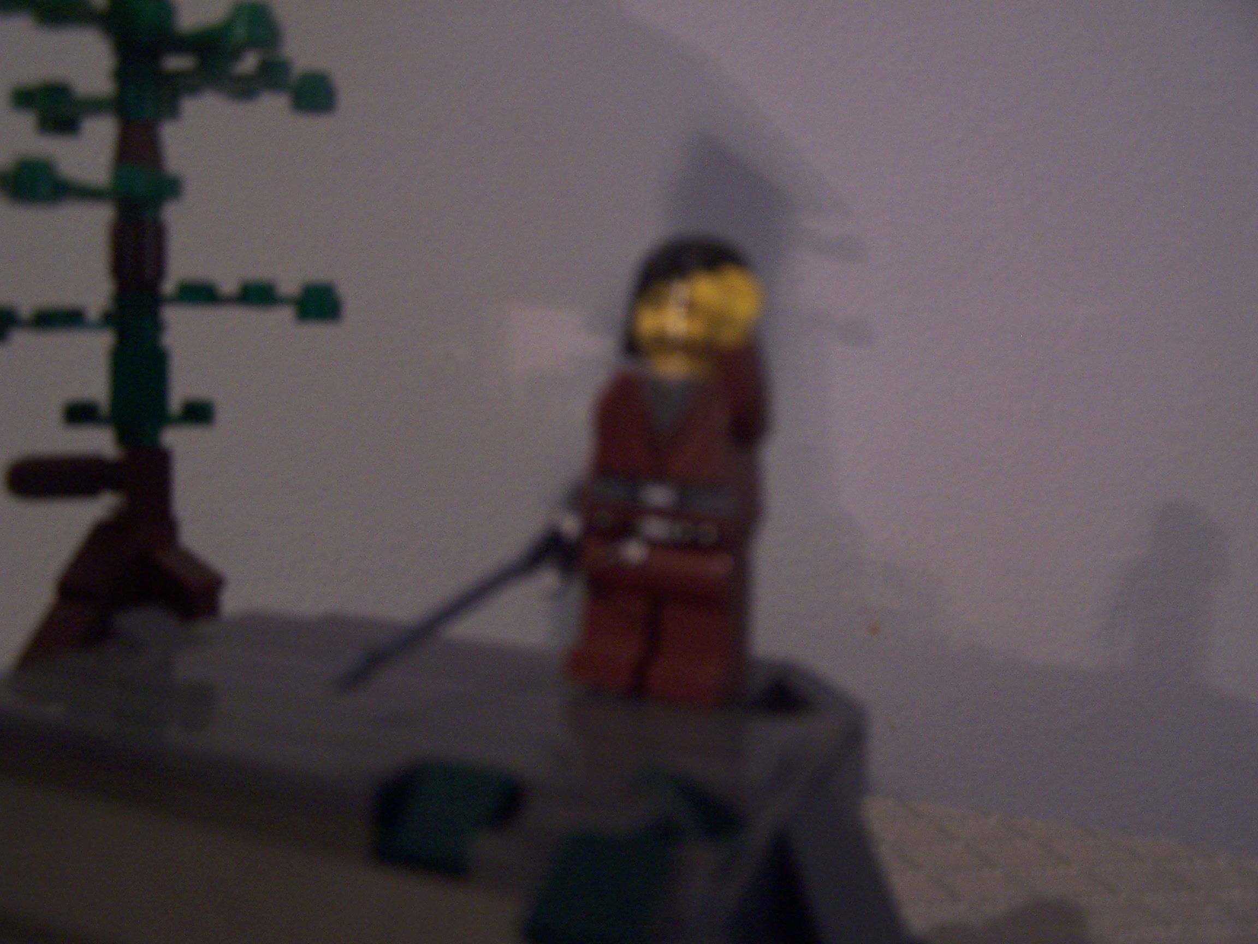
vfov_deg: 37.7
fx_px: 1381
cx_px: 629
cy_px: 472
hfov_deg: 49.0
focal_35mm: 38
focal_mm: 6.3
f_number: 2.8
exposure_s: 1/8
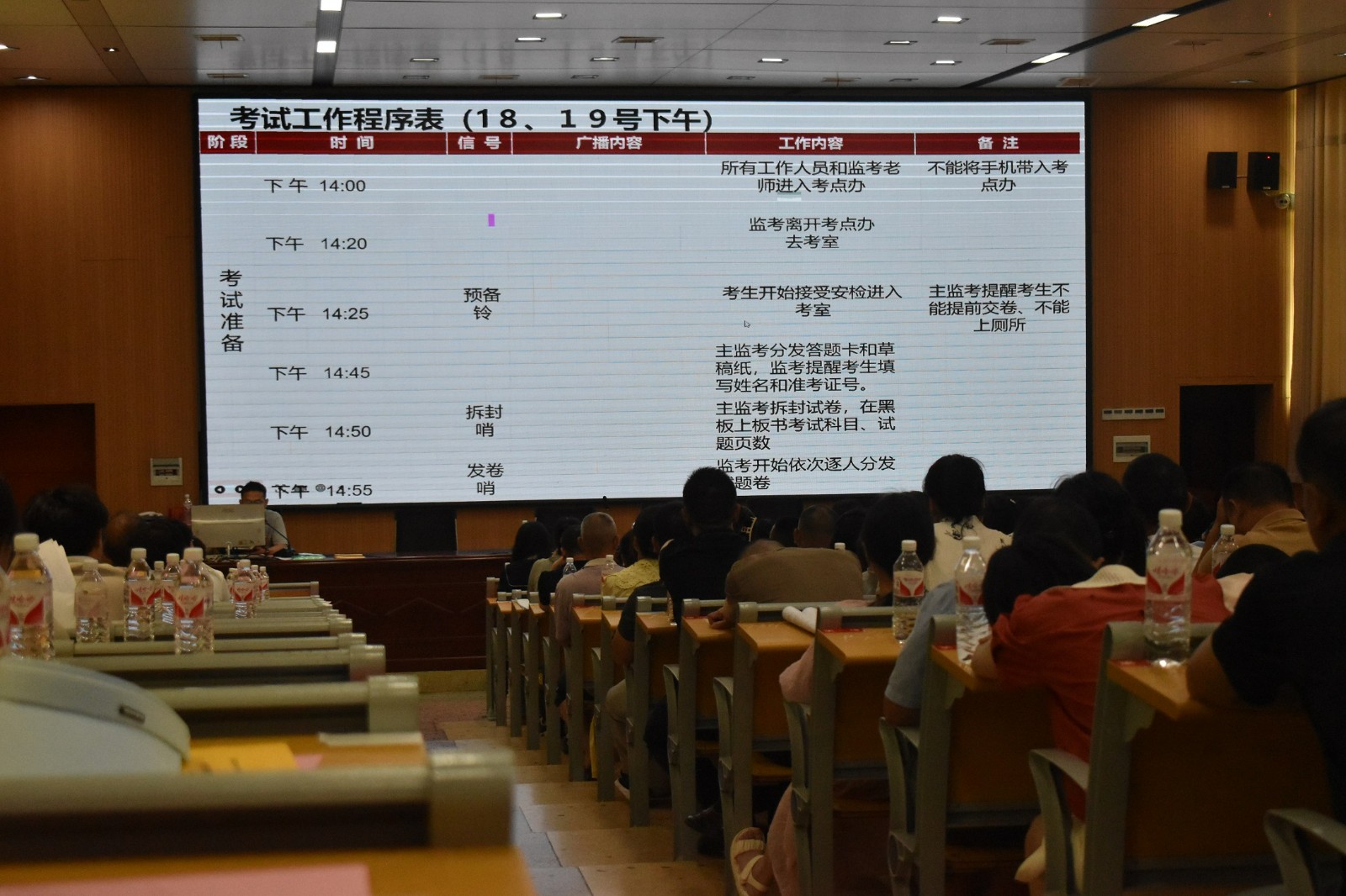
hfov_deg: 31.9
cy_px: 448
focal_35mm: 63
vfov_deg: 21.6
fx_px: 2355
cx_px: 673
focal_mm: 42
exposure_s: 1/250
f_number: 5
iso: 3200
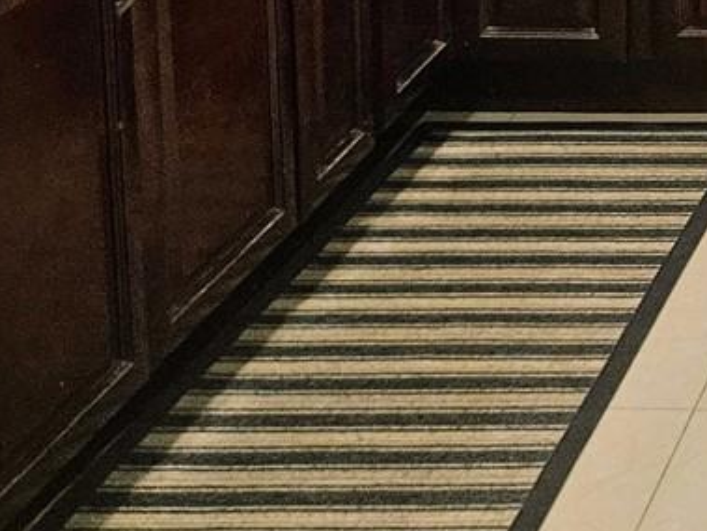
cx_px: 1298
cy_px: -468
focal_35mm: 97
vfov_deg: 13.5
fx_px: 1983
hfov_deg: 16.6
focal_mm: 5.4
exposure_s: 1/120
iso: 500
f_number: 1.8
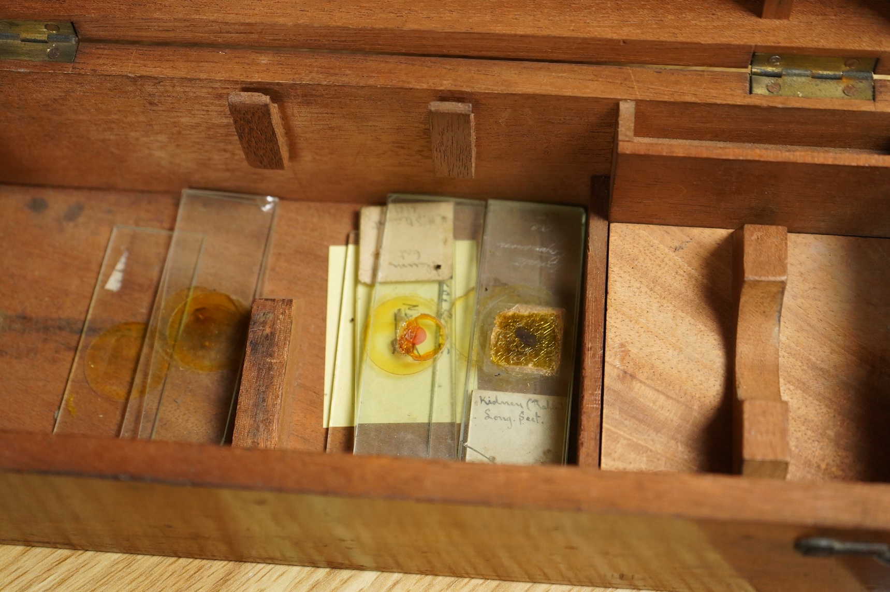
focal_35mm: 56
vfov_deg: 24.1
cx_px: 445
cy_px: 296
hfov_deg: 35.7
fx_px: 1383
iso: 4000
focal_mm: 56
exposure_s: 1/160
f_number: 5.6
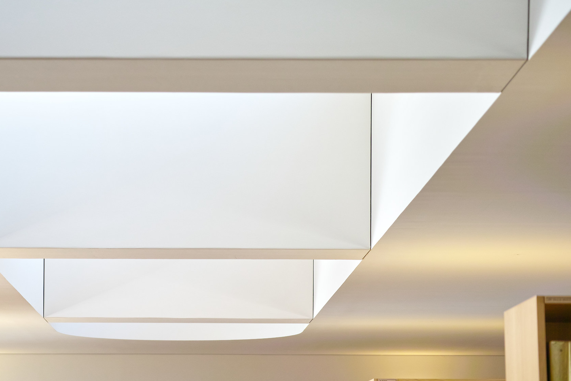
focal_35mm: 107
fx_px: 1697
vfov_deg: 12.8
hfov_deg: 19.0
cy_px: 184
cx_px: 169
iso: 200
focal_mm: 50
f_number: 2.8
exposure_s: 1/160
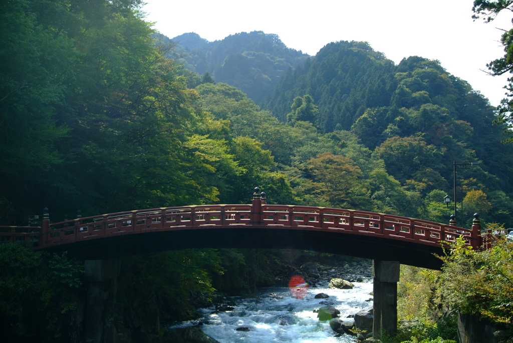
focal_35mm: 42
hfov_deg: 46.4
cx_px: 256
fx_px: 599
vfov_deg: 32.0
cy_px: 172
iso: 100
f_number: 5.6
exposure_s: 1/250
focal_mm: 28
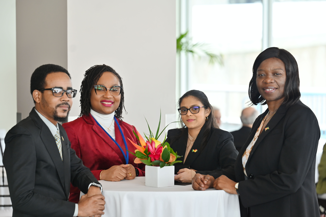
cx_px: 160
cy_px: 112
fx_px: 905
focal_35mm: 100
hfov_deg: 20.4
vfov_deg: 13.7
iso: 400
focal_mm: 97
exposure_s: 1/250
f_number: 3.5
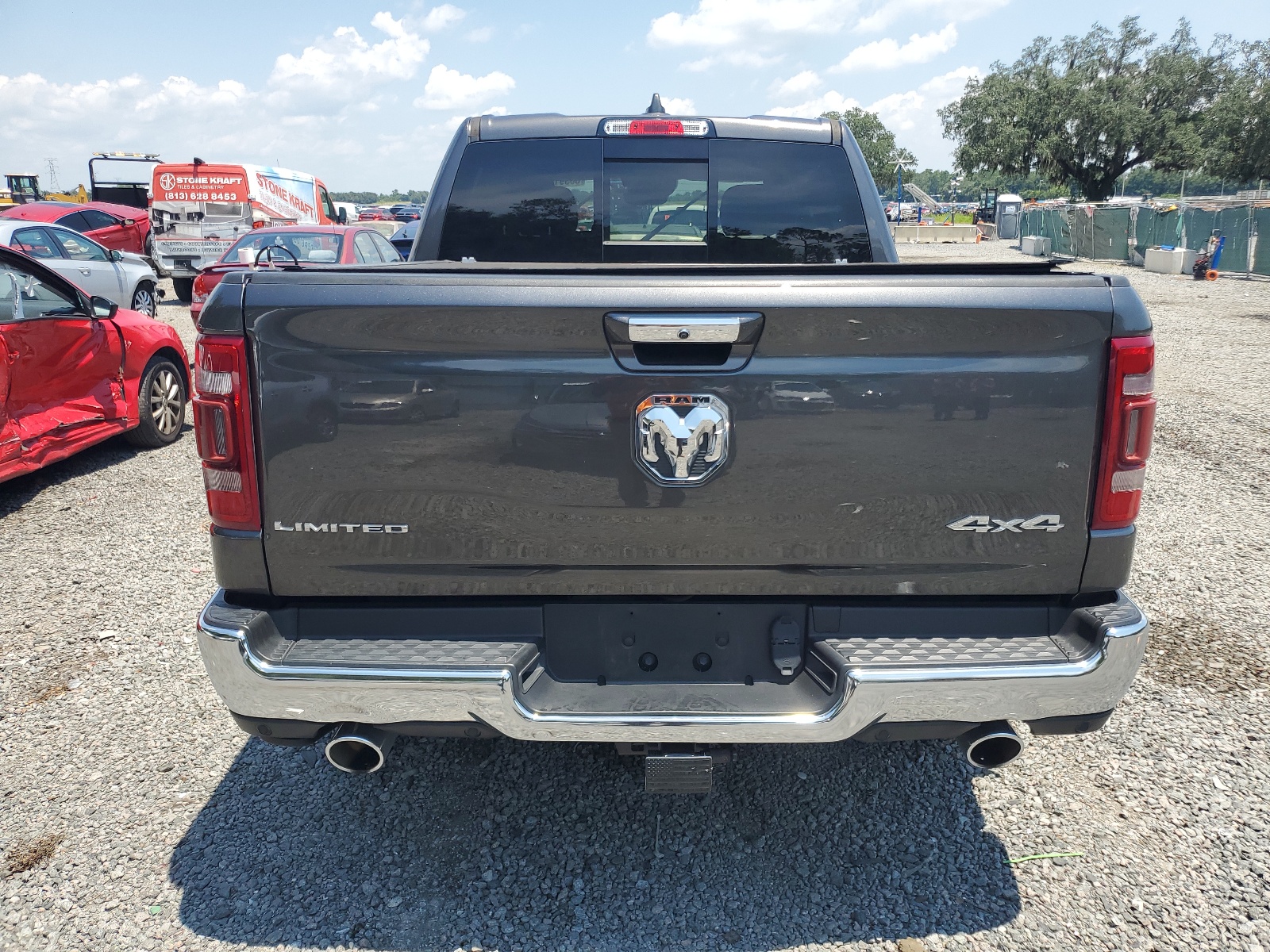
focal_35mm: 26
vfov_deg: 53.1
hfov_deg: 67.3
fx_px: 954
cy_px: 476
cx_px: 635
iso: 50
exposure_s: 1/2000
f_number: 1.5
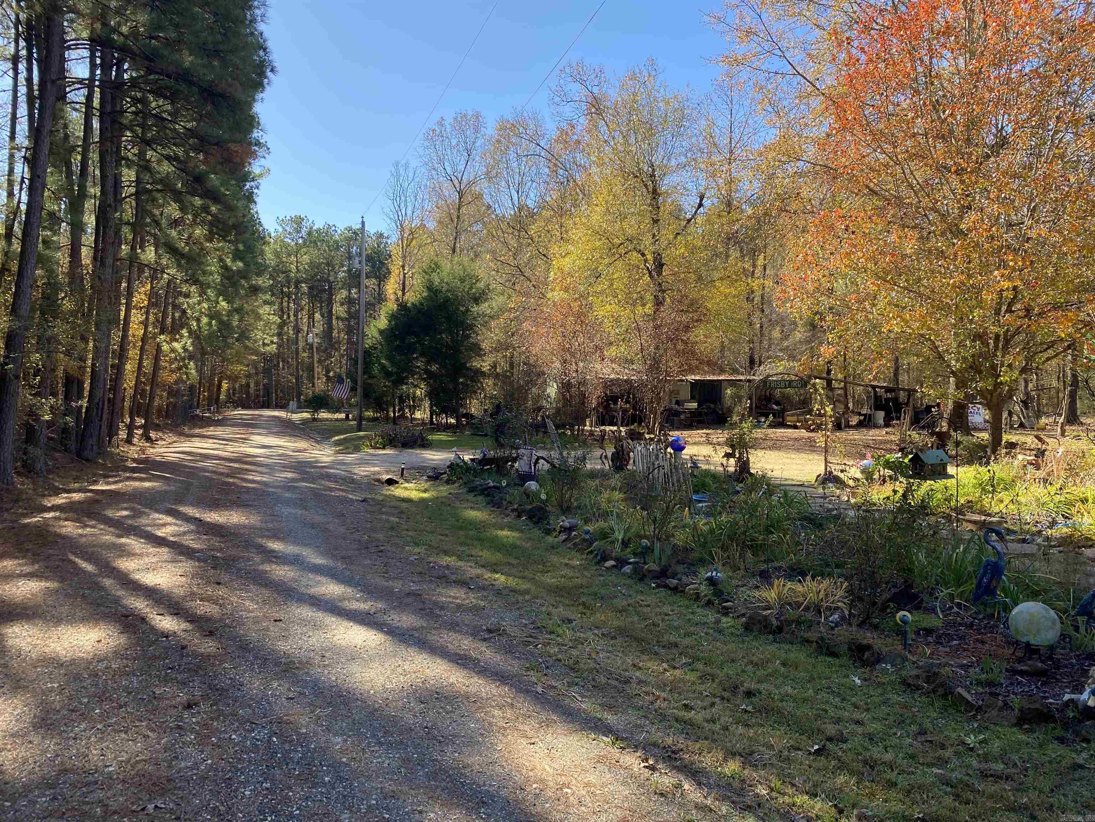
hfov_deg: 67.3
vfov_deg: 53.1
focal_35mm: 26
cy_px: 411
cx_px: 548
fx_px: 822
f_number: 1.8
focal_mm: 4.25
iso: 32
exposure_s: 1/604
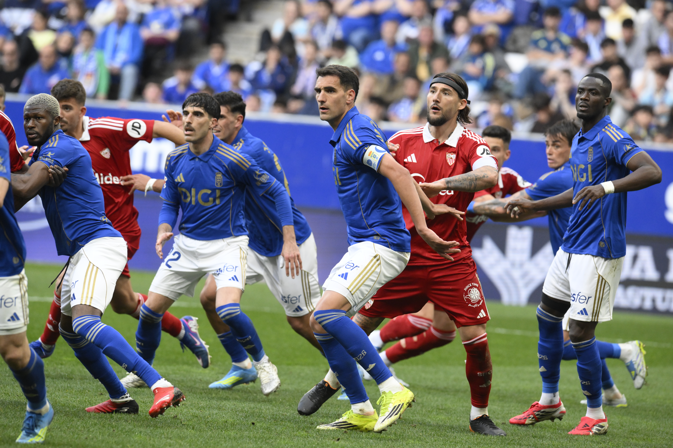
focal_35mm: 400
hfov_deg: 5.2
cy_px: 224
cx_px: 336
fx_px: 7477
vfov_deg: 3.4
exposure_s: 1/1600
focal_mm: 400
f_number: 5.6
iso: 4000
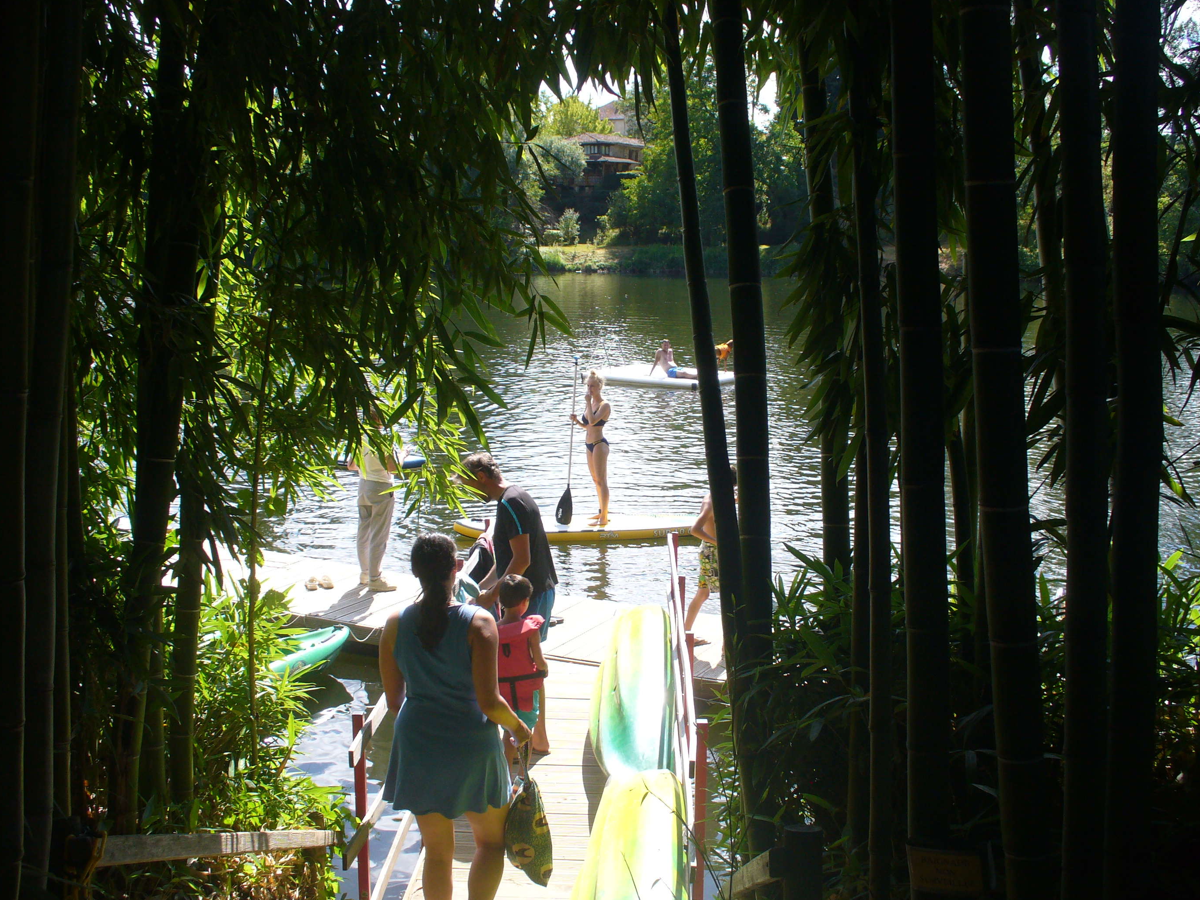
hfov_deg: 49.0
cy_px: 453
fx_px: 1317
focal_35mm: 38
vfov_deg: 37.7
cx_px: 604
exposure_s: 1/125
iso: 80
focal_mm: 6.1
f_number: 5.6
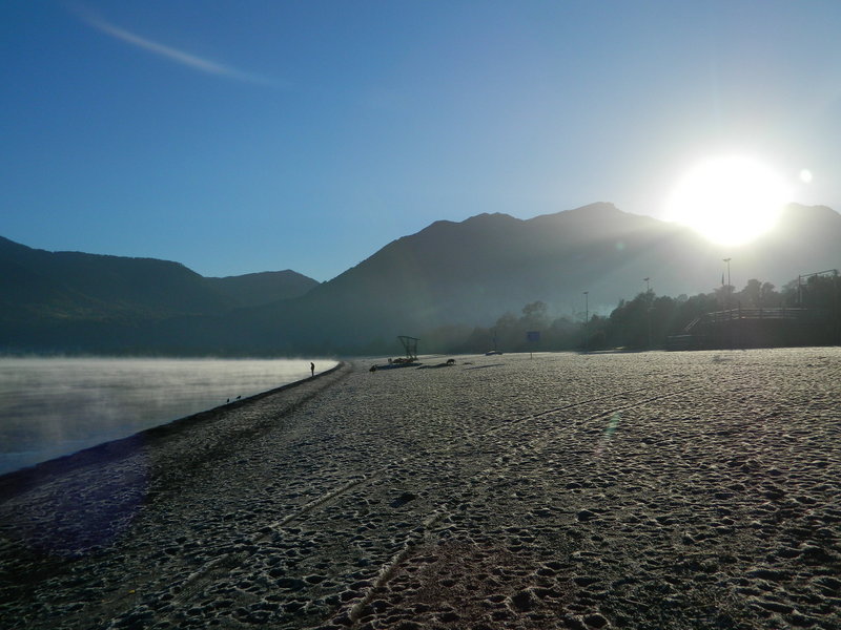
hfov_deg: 58.4
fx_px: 753
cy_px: 315
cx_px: 420
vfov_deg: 45.4
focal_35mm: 31
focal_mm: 5.6
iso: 80
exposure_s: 1/250
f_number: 9.1
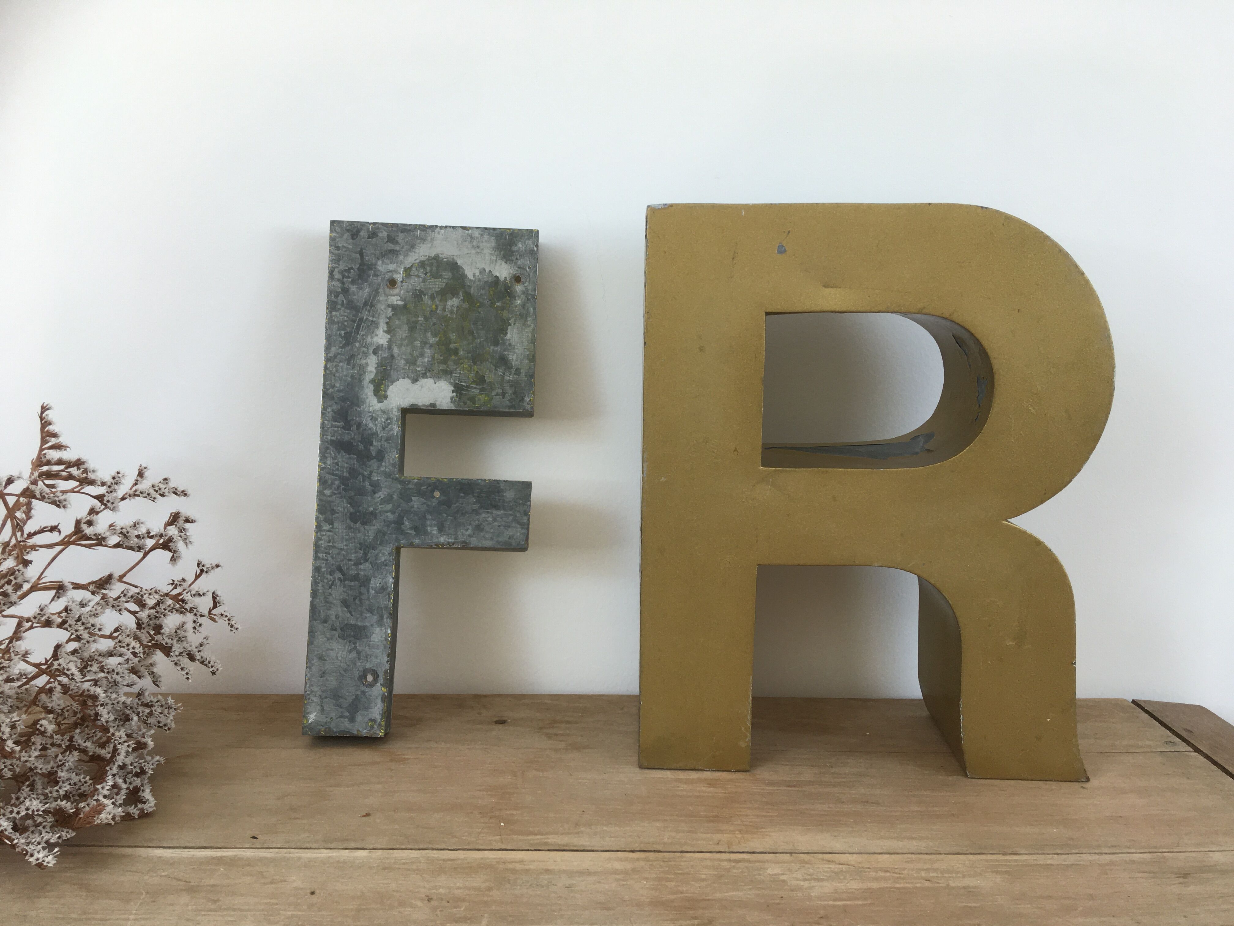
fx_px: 1034
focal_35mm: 29
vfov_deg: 48.2
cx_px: 617
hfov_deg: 61.7
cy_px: 463
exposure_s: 1/100
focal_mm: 4.15
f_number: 2.2
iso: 40
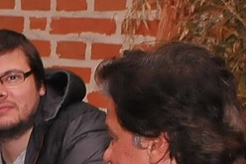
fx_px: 1285
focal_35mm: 188
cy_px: 328
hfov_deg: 10.3
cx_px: -205
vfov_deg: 7.0
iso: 800
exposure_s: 1/60
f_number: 7.1
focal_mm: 29
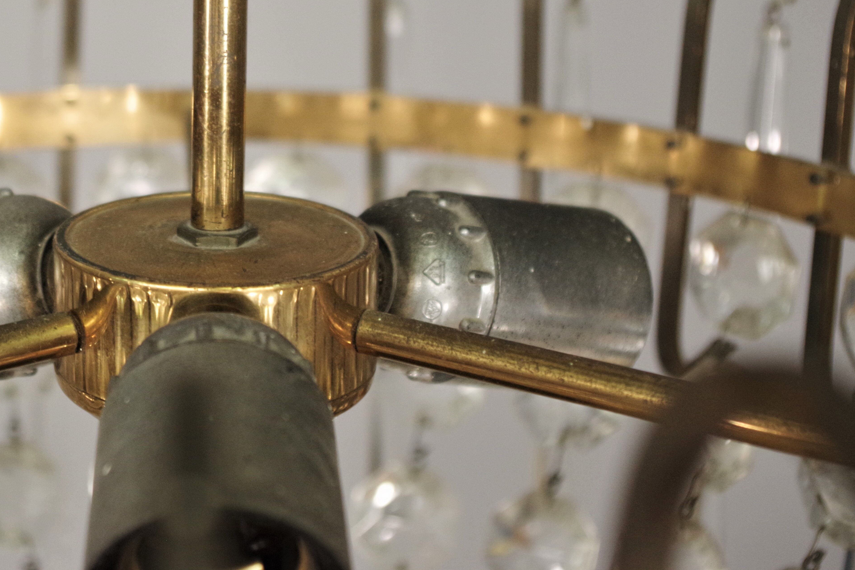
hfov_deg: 24.4
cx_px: 183
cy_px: 131
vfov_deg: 16.6
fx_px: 1947
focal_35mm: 82
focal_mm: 35
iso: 800
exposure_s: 1/80
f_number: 4.5
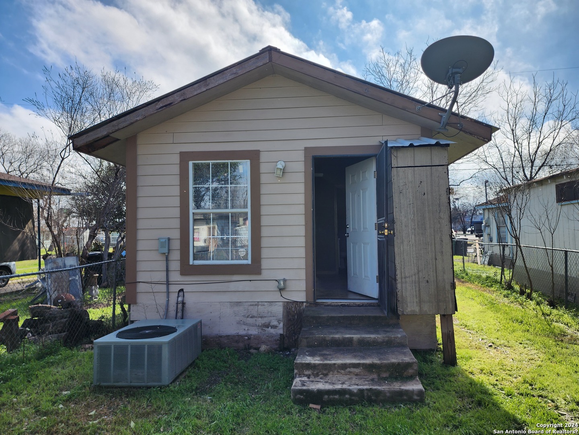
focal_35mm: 23
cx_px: 290
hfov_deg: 73.9
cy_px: 218
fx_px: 385
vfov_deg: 58.9
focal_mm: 6.4
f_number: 1.8
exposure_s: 1/845
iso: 12
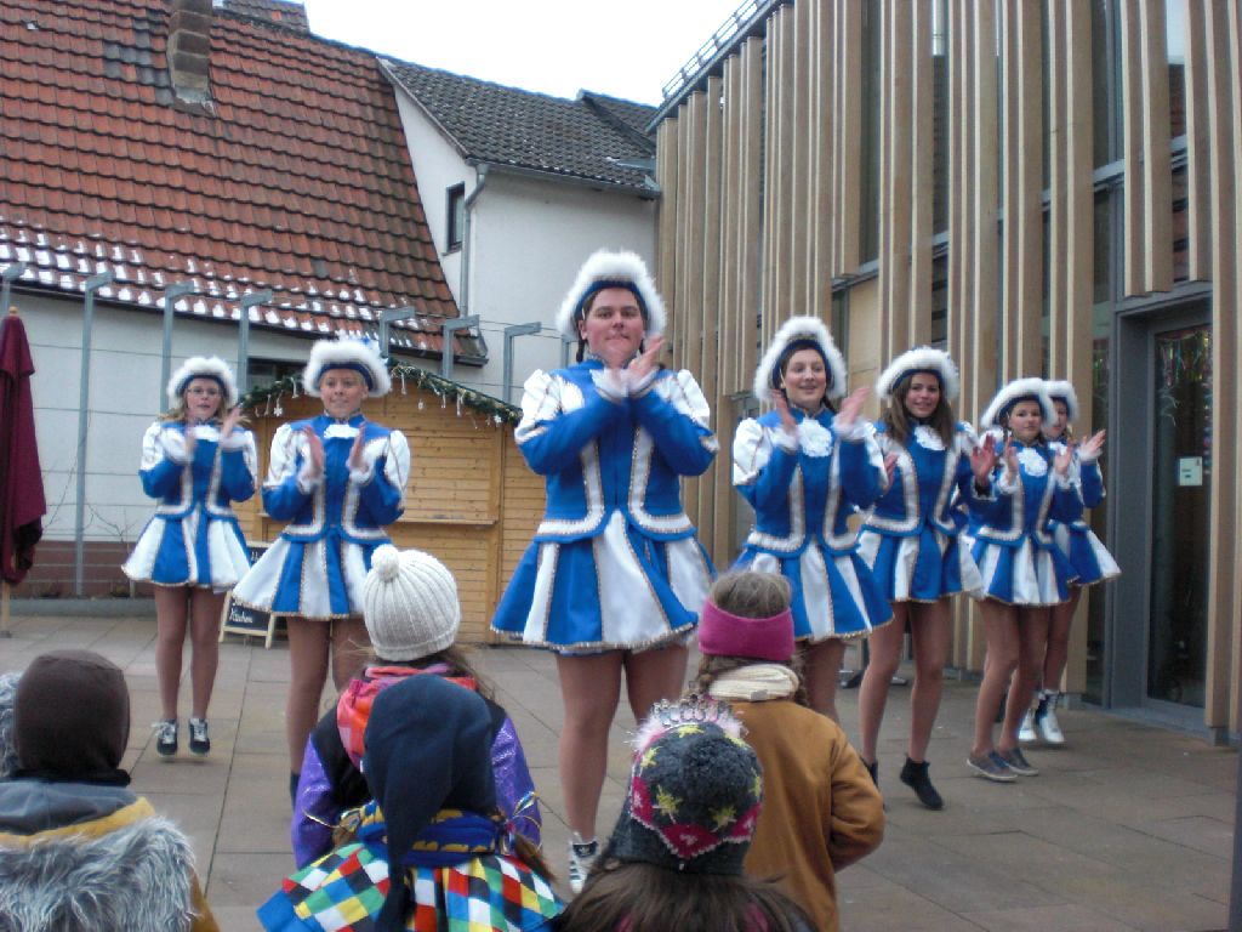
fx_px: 1363
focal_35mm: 38
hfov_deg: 49.0
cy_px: 466
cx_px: 621
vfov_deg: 37.7
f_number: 3.1
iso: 200
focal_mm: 6.3
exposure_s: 1/125
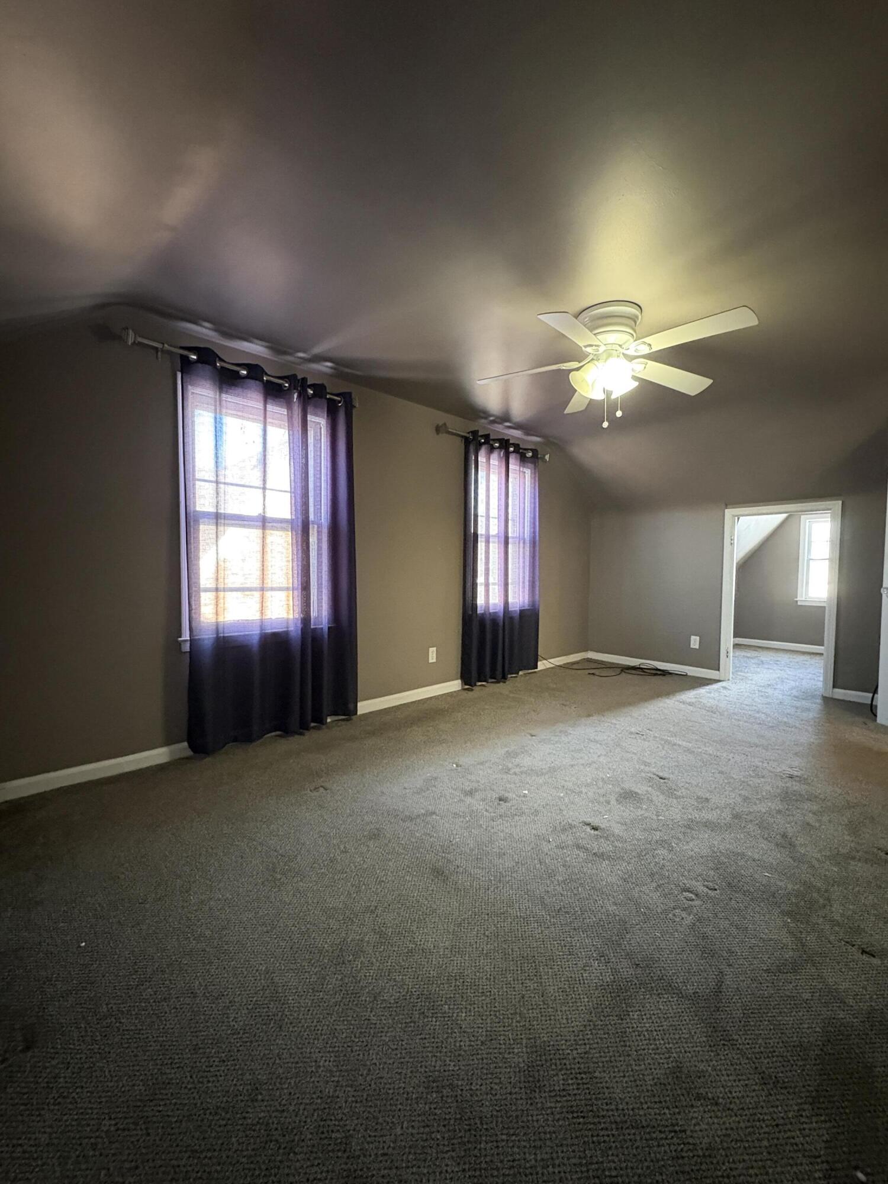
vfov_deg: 102.1
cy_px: 592
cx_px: 444
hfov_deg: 85.7
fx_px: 479
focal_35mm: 14
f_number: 2.2
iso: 1000
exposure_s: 1/40
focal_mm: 2.22
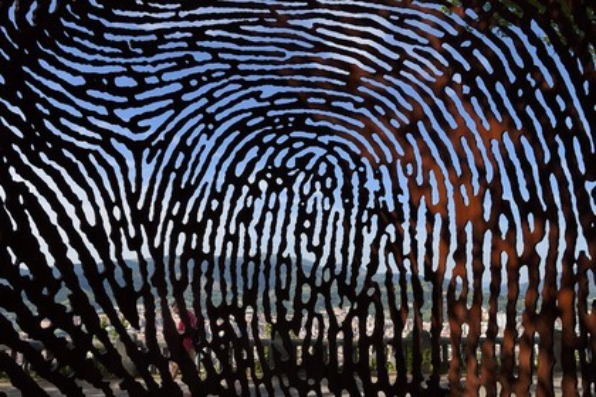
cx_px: 298
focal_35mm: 31
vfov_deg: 42.3
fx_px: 513
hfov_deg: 60.3
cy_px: 198
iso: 200
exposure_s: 1/250
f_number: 11
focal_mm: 31
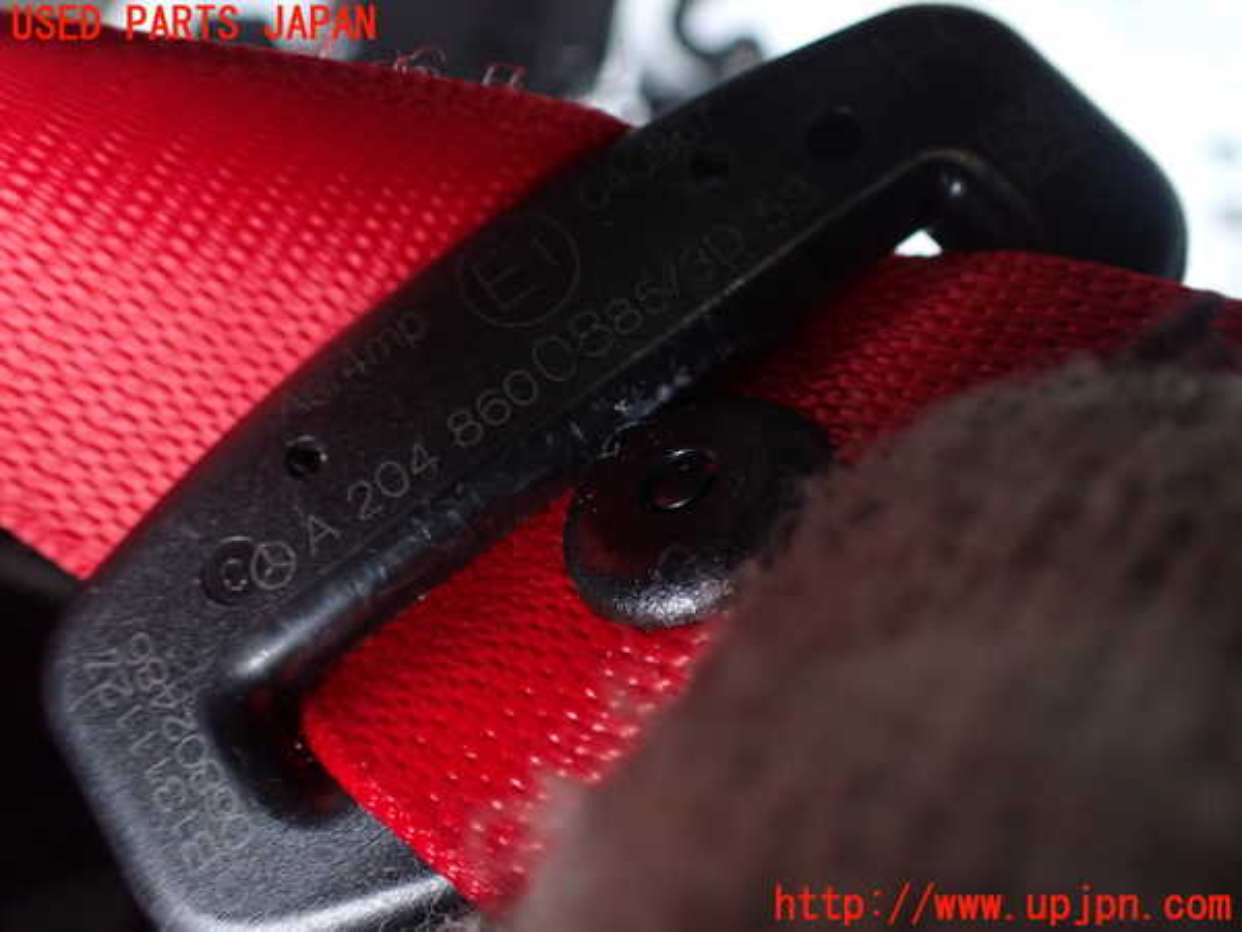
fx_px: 1076
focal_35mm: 30
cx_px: 621
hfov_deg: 60.0
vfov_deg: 46.8
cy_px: 466
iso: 800
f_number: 2.3
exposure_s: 1/50
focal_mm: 5.4
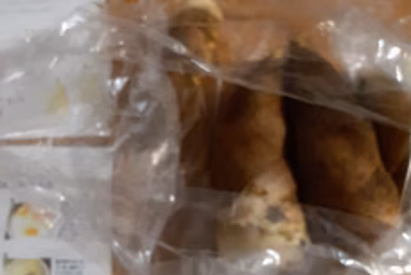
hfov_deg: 40.0
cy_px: 129
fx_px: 560
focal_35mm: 49
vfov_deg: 27.6
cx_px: 151
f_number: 1.9
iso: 500
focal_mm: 3.6
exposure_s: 1/50
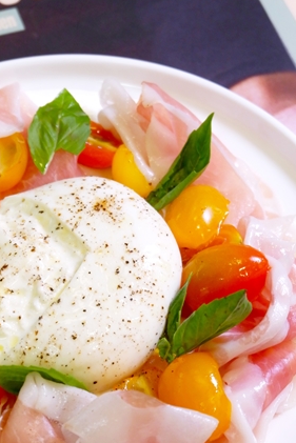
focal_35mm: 121
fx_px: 1491
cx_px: 71
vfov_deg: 16.9
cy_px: 253
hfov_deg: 11.3
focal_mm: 45.2
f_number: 5.6
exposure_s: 1/100
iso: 800
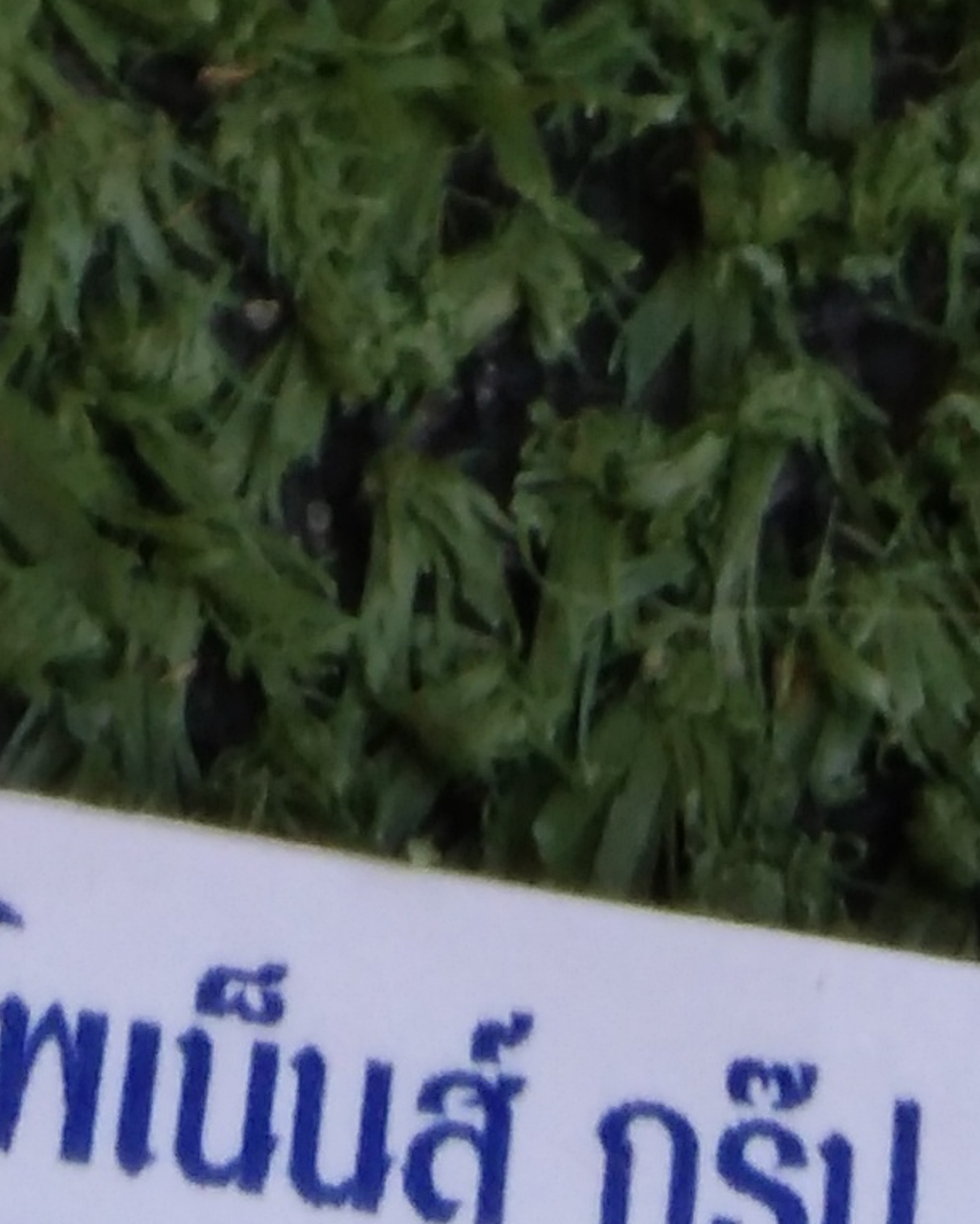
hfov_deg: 9.6
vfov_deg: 10.5
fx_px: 5800
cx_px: 109
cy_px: -1647
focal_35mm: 160
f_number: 2.2
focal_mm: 3.65
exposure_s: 1/100
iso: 144
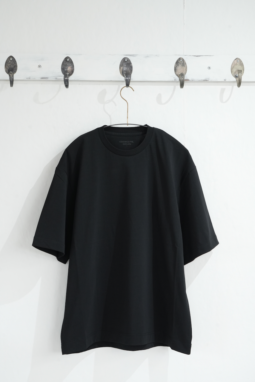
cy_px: 191
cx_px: 128
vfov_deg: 29.6
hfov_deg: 20.0
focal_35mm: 68
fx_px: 722
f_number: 9
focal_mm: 68
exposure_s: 1/30
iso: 2000
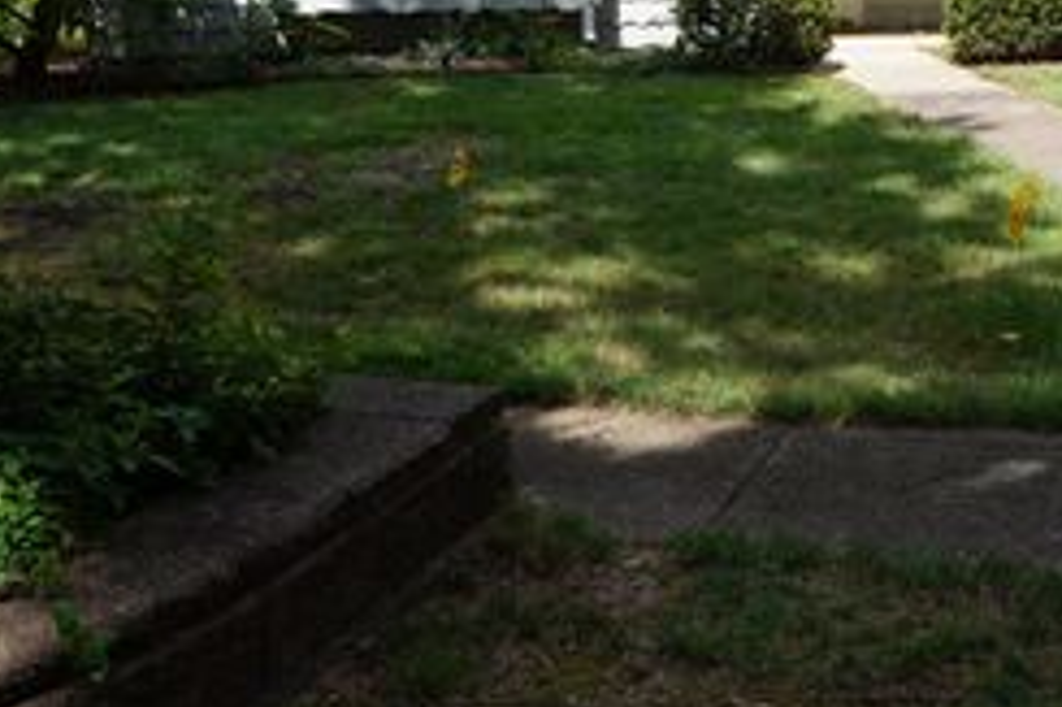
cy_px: 128
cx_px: 707
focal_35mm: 55
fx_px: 1621
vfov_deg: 24.2
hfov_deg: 35.9
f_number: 11
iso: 100
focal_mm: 18
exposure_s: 1/80
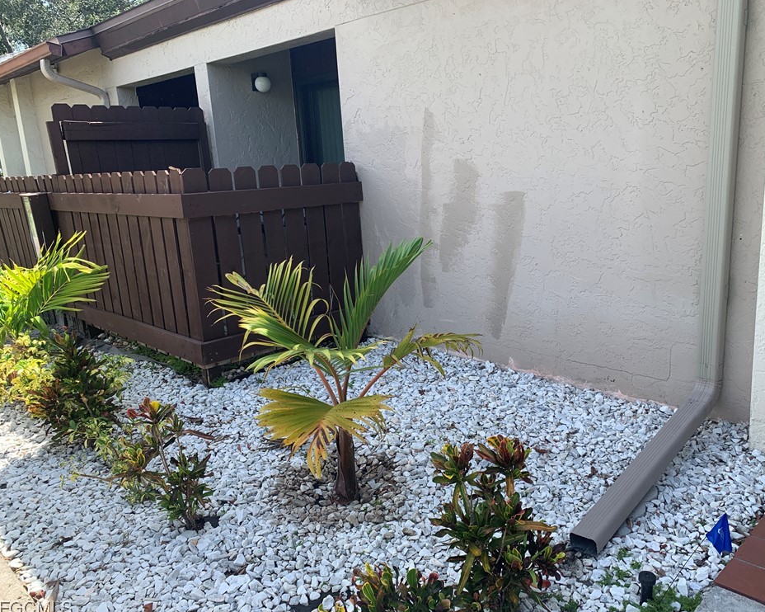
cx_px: 415
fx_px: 634
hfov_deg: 62.1
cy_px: 309
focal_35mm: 28
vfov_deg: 51.5
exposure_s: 1/500
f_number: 1.8
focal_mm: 4.25
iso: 25
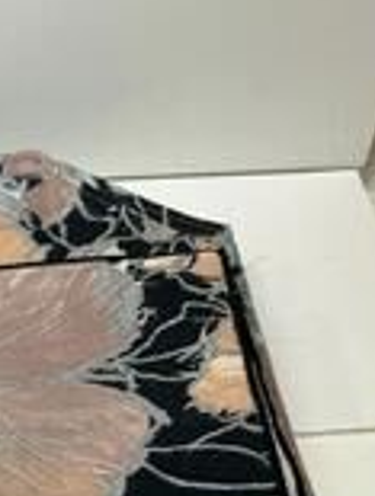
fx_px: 1021
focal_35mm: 71
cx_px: -64
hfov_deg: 19.7
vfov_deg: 24.9
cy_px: 582
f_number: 1.8
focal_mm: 3
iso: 64
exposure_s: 1/60
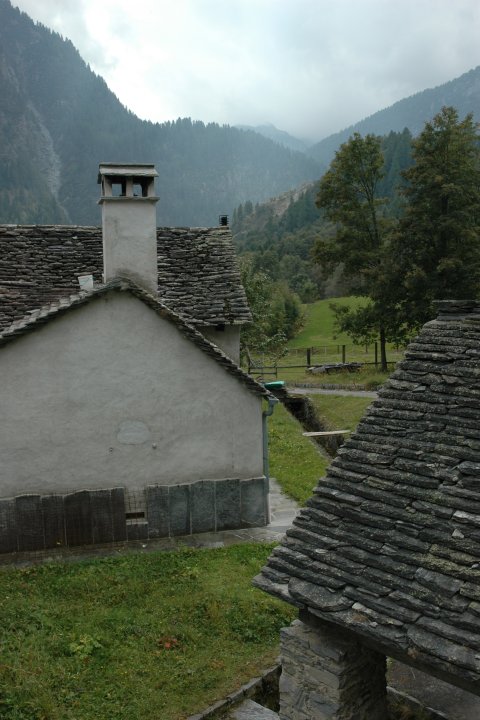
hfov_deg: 35.5
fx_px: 750
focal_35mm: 38
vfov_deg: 51.3
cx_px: 240
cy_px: 360
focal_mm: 25
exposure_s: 1/250
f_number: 8
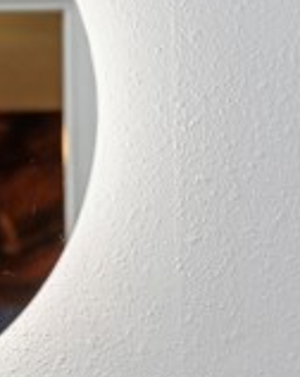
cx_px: -182
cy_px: 429
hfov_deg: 9.1
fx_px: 1824
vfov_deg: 11.6
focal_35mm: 164
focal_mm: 43
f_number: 2.8
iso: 320
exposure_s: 1/250
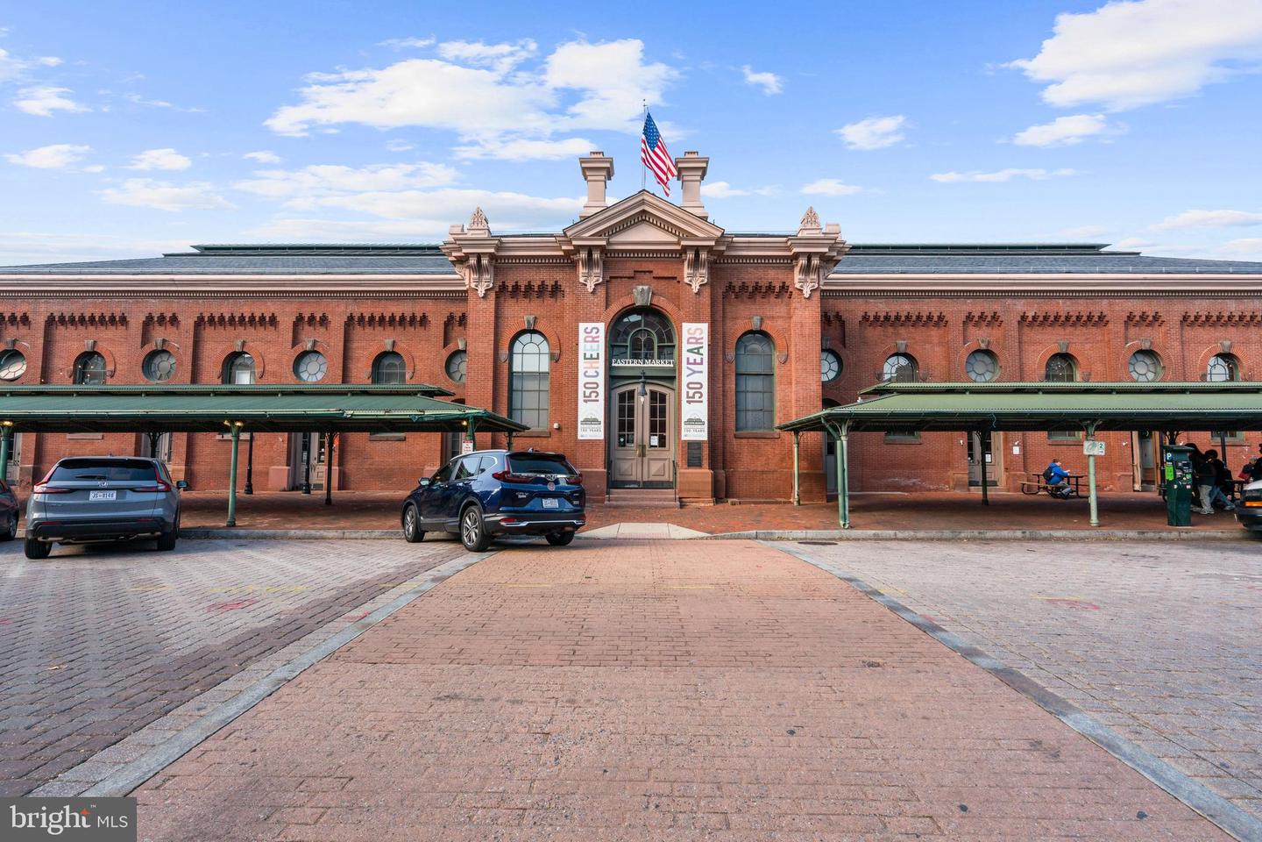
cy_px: 421
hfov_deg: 96.7
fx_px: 561
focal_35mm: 16
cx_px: 631
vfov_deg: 73.7
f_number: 8
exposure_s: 1/400
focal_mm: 16
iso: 800
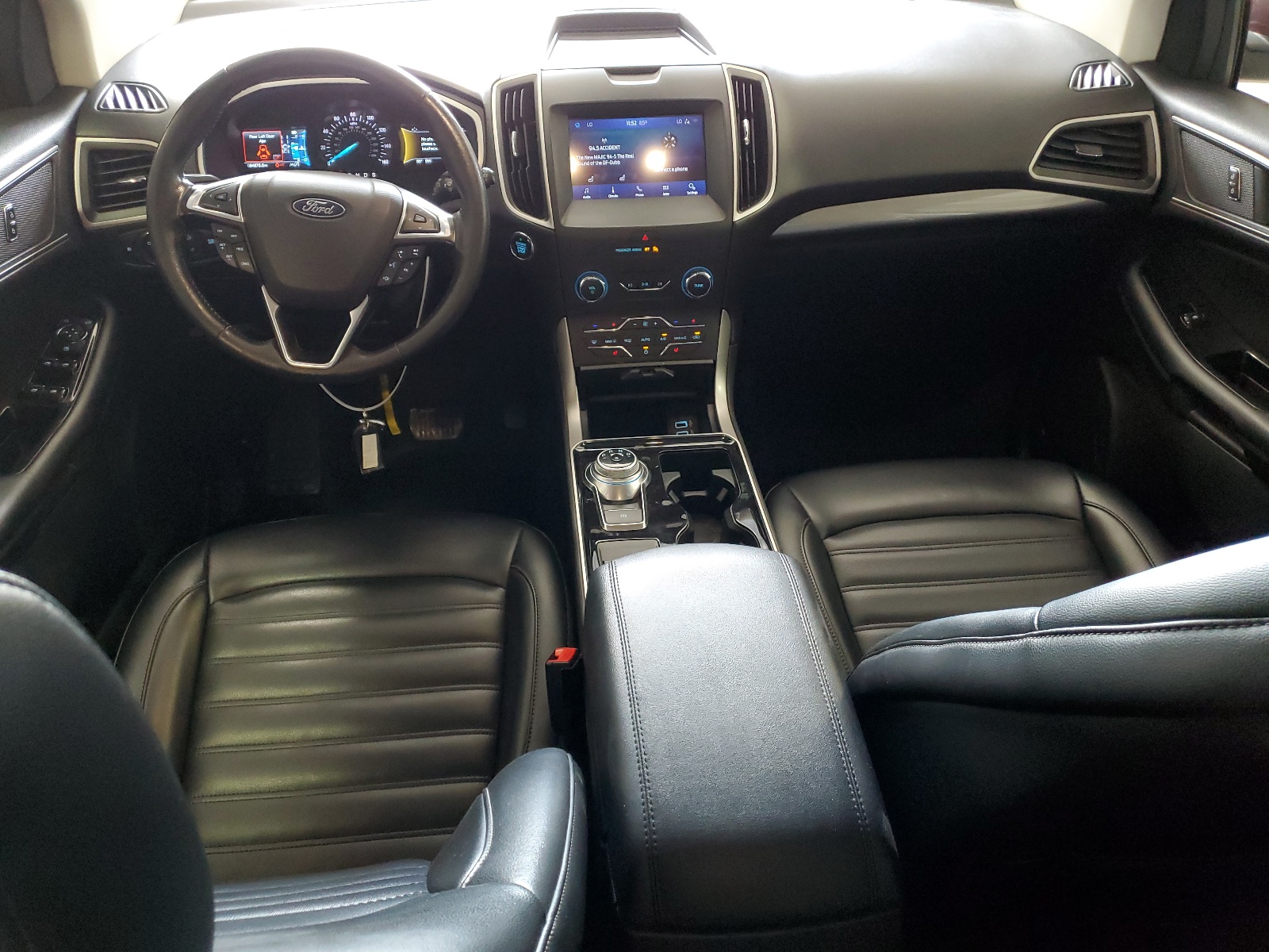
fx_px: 953
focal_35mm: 26
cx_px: 634
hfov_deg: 67.3
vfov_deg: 53.1
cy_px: 476
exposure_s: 1/60.2
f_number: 1.5
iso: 310
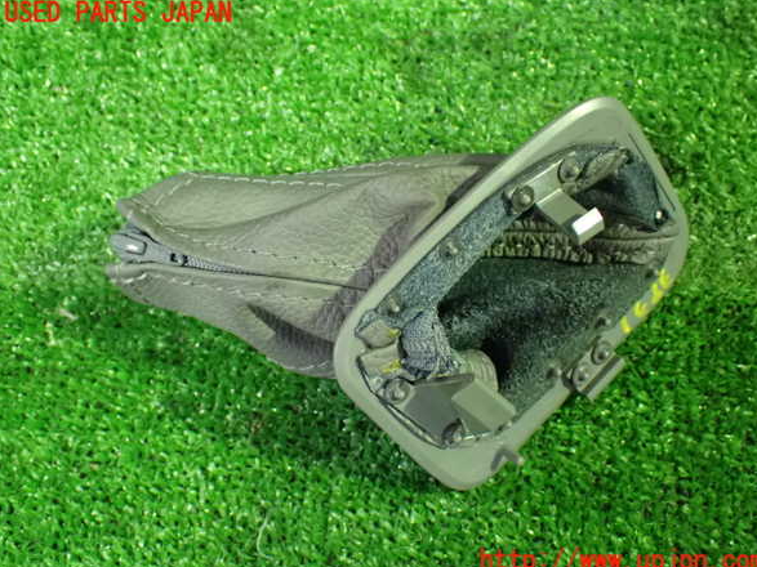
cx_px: 384
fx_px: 984
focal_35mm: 45
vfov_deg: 32.2
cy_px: 287
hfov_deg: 42.1
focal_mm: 7.84
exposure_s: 1/40
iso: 1600
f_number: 2.9
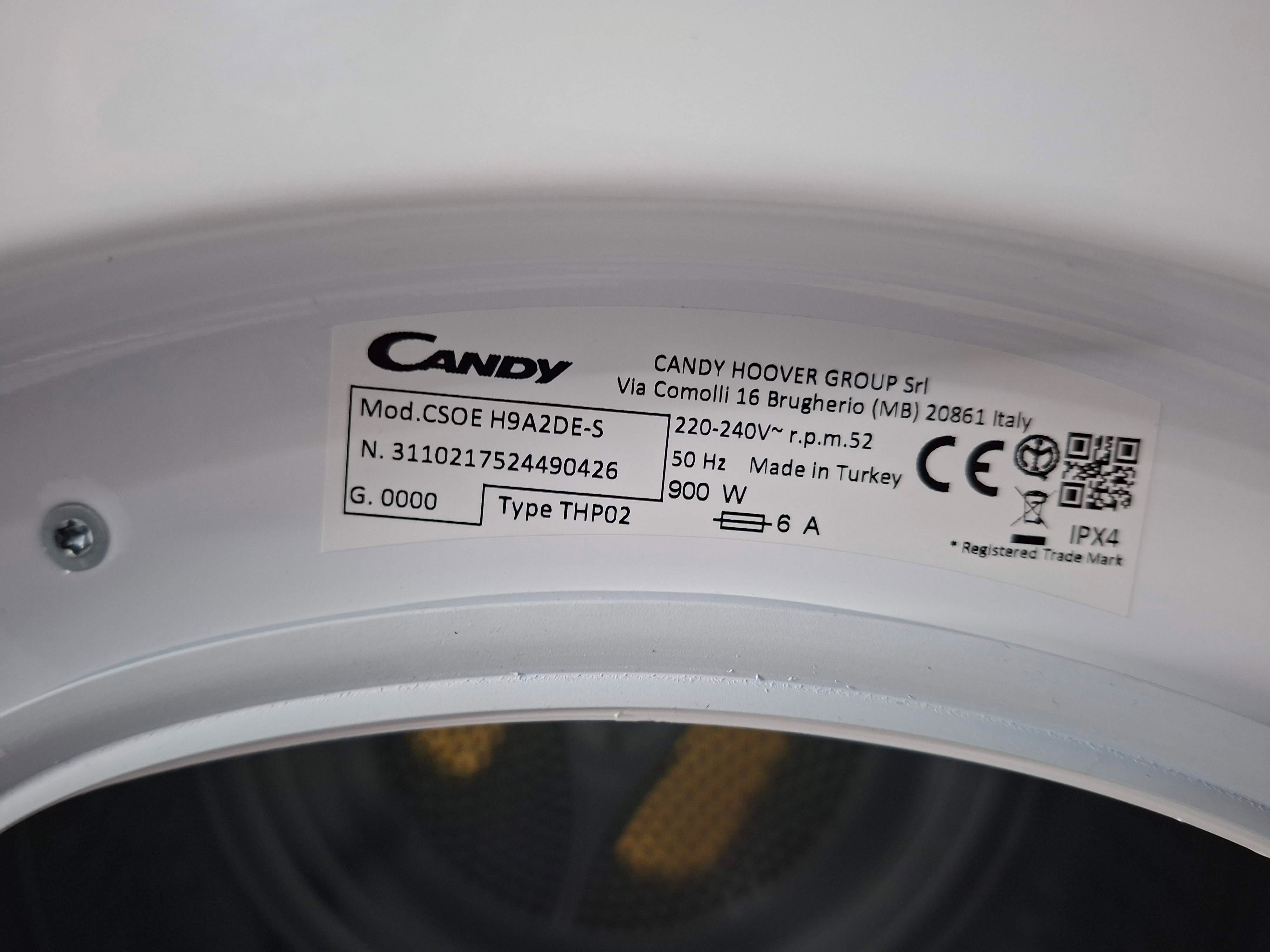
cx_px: 635
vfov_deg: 58.9
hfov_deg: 73.9
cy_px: 476
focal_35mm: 23
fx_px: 844
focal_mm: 5.54
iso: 250
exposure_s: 1/30
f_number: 1.8
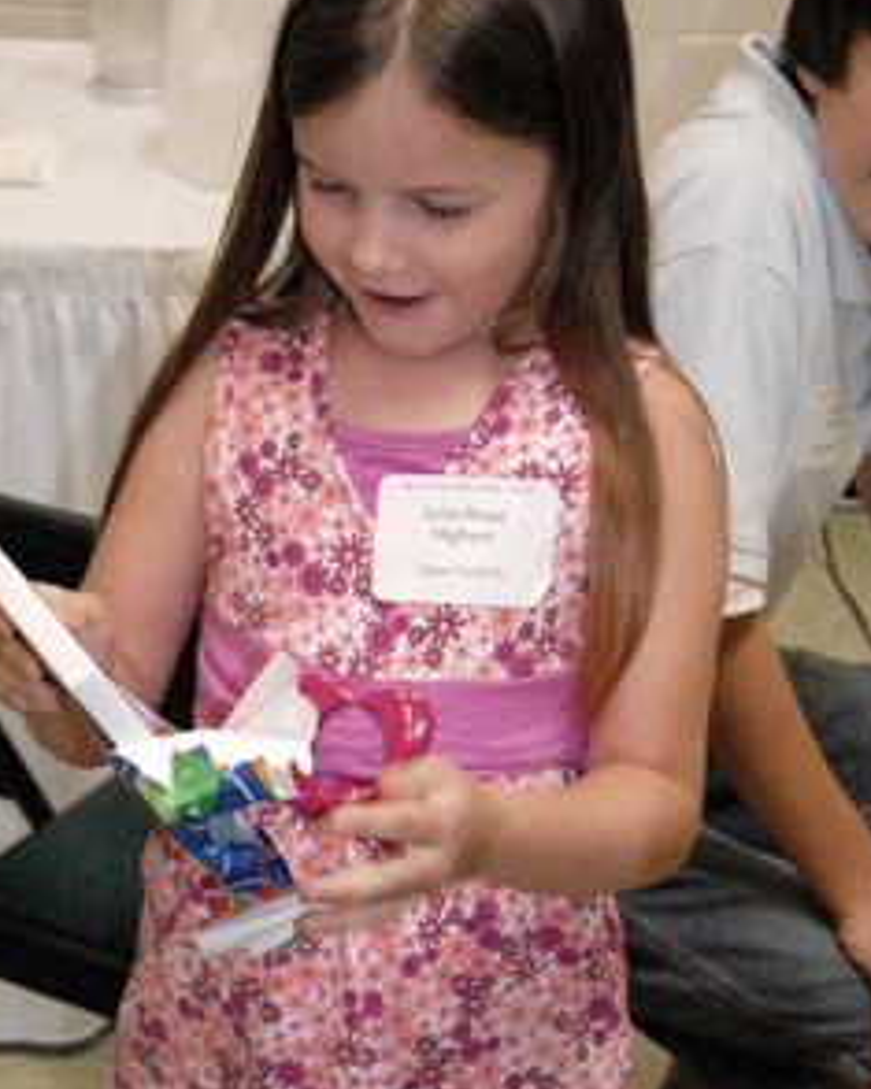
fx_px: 2837
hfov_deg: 17.5
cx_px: 400
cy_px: 622
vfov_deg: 21.7
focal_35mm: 88
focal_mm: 46
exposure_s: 1/160
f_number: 5.3
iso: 1600
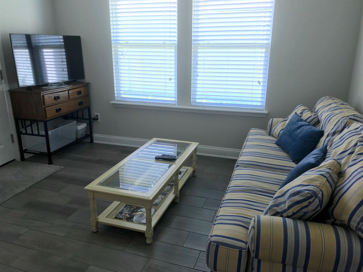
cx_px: 182
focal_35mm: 28
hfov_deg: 63.4
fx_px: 294
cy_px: 136
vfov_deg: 49.7
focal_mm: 3.99
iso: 25
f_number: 1.8
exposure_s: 1/40
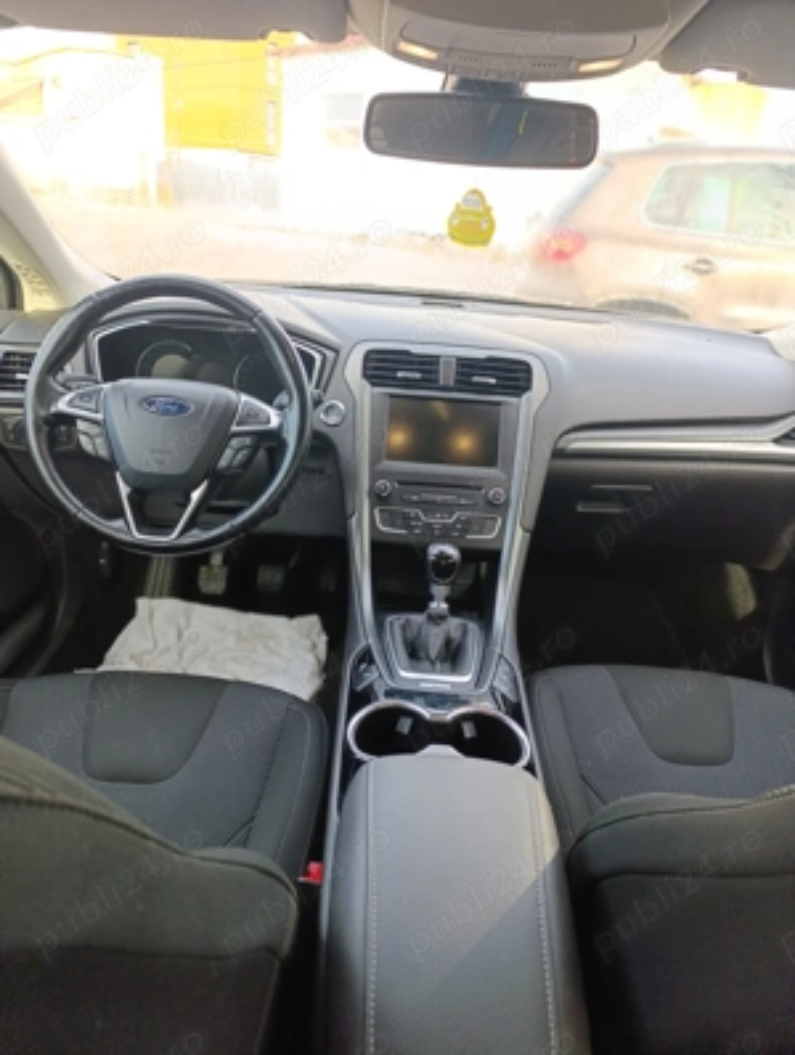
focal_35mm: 23
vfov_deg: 73.8
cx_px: 398
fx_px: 702
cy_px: 528
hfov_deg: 59.0
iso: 160
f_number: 1.6
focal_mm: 6.14
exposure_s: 1/100
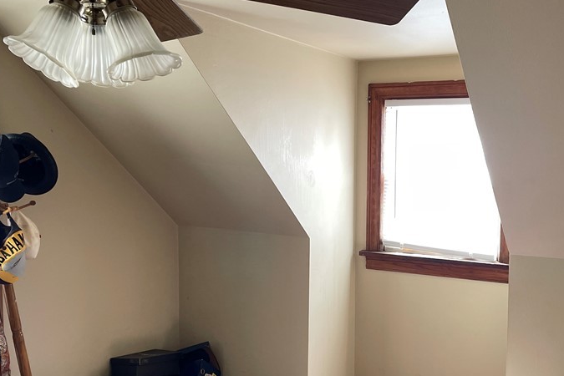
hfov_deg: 47.1
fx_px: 642
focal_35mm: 41
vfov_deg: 32.6
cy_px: 207
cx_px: 339
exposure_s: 1/121
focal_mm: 4.2
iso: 125
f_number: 1.6
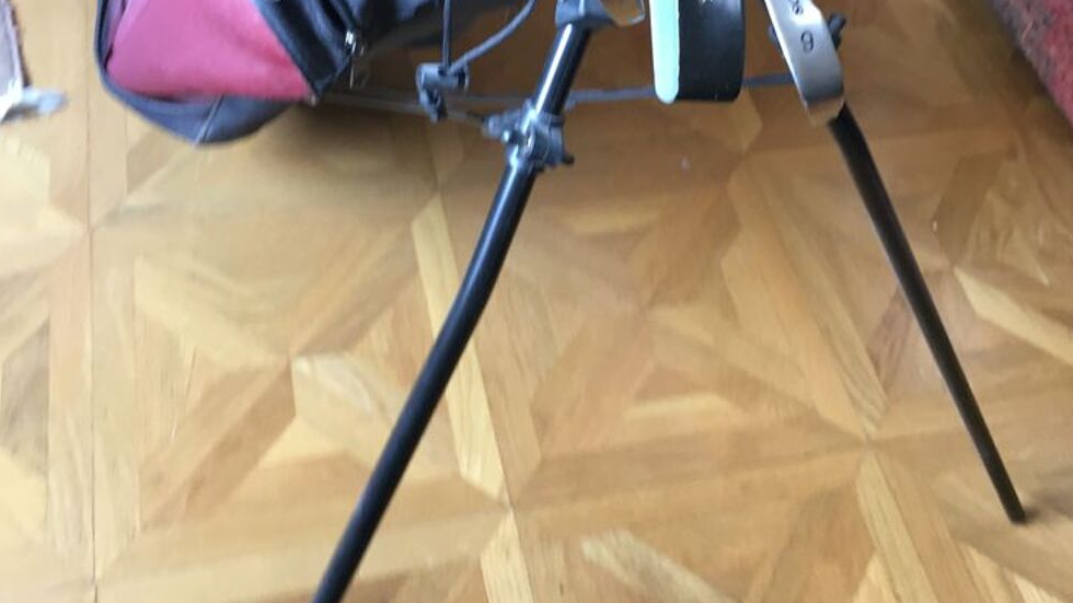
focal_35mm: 43
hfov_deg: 47.4
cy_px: 95
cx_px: 540
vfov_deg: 27.0
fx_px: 1223
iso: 125
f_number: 2.2
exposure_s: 1/33
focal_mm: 4.15
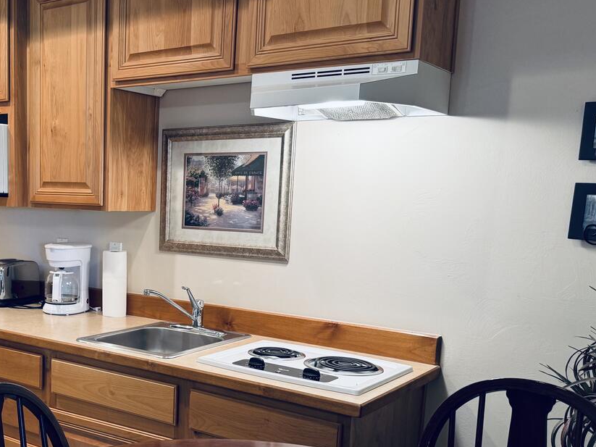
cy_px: 296
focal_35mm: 42
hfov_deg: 42.8
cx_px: 123
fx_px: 723
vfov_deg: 34.1
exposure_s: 1/60
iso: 160
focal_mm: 6.76
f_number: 1.78
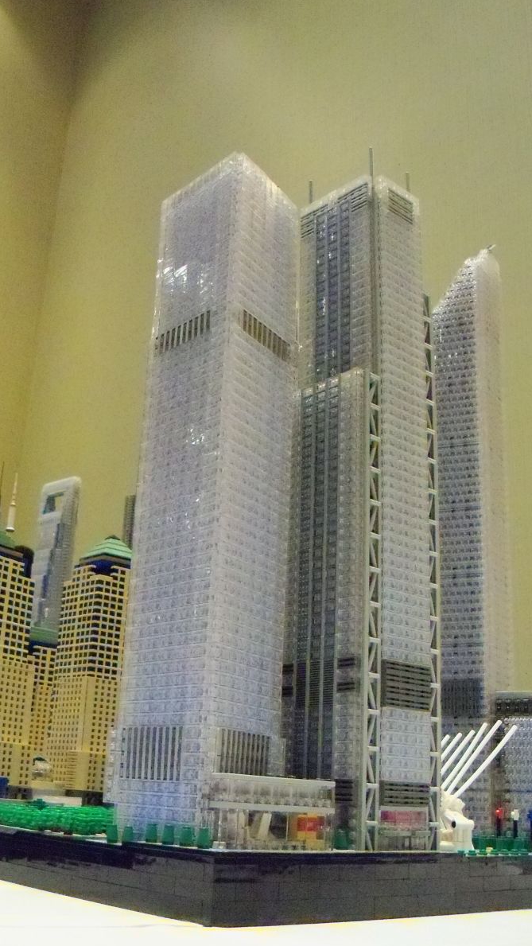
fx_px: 978
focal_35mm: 39
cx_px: 222
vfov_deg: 51.6
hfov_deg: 30.4
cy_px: 467
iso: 2000
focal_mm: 6.2
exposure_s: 1/40
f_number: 3.5
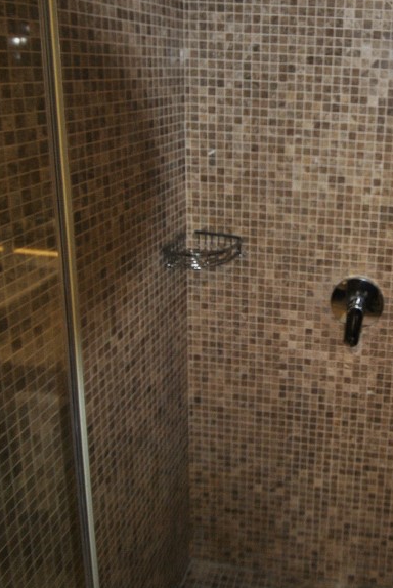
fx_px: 490
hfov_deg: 40.6
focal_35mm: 30
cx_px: 350
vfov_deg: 59.8
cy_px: 178
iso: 200
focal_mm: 10
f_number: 3.5
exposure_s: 1/60
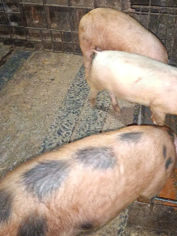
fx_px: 245
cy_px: 85
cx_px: 106
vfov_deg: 50.7
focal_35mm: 36
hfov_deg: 39.5
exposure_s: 1/14.3
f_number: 1.75
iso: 17368
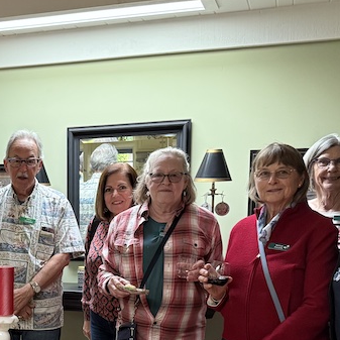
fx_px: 700
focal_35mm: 63
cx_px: -24
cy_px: 287
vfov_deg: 26.6
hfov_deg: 25.5
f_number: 1.78
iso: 250
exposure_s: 1/60
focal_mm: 6.76
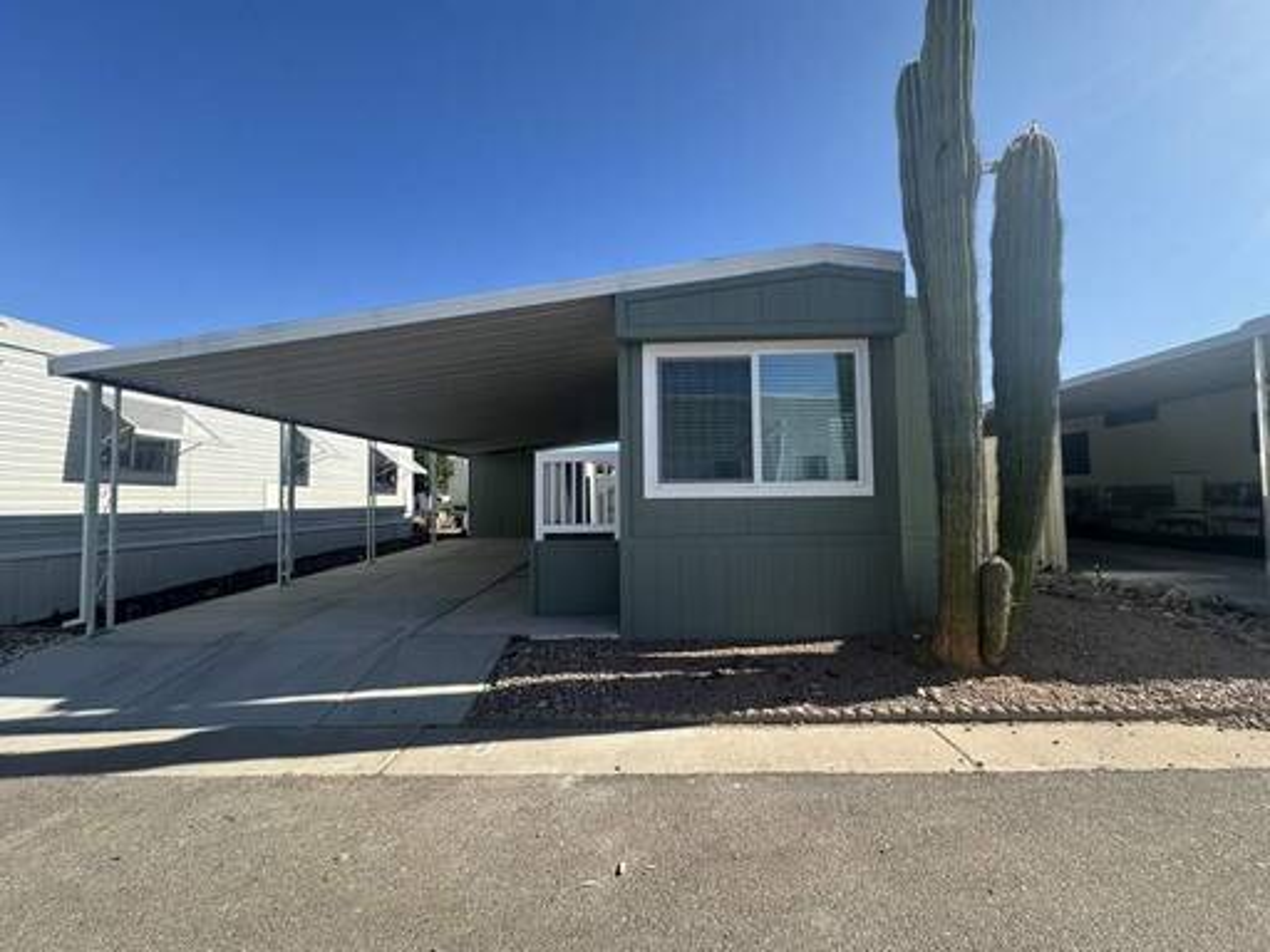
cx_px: 635
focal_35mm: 14
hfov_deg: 102.1
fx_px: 514
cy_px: 476
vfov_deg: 85.7
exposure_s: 1/749
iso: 40
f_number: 2.2
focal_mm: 2.22
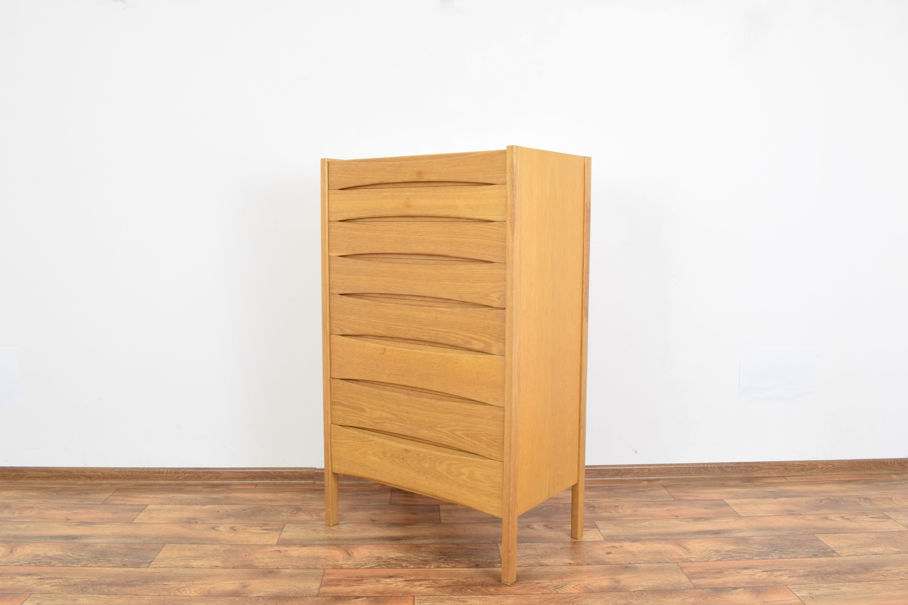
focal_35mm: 30
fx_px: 757
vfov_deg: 43.6
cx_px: 454
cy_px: 302
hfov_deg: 61.9
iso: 100
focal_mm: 20
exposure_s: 5
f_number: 25
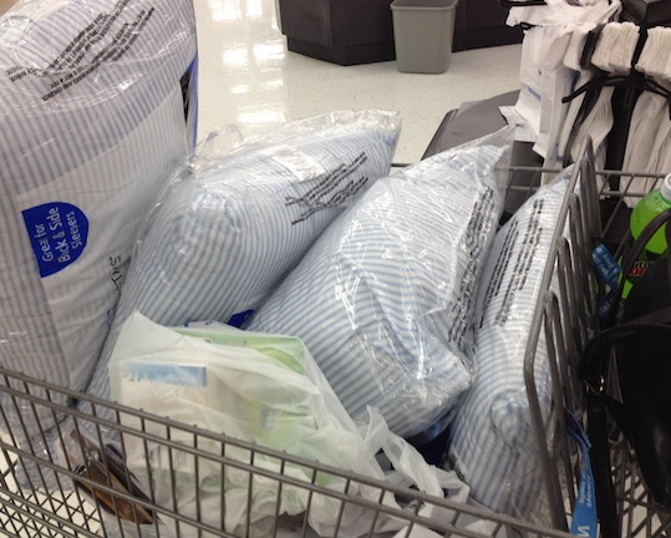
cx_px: 335
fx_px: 755
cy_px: 260
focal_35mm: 38
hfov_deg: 47.9
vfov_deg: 39.2
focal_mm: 4.28
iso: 50
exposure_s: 1/24
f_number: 2.4
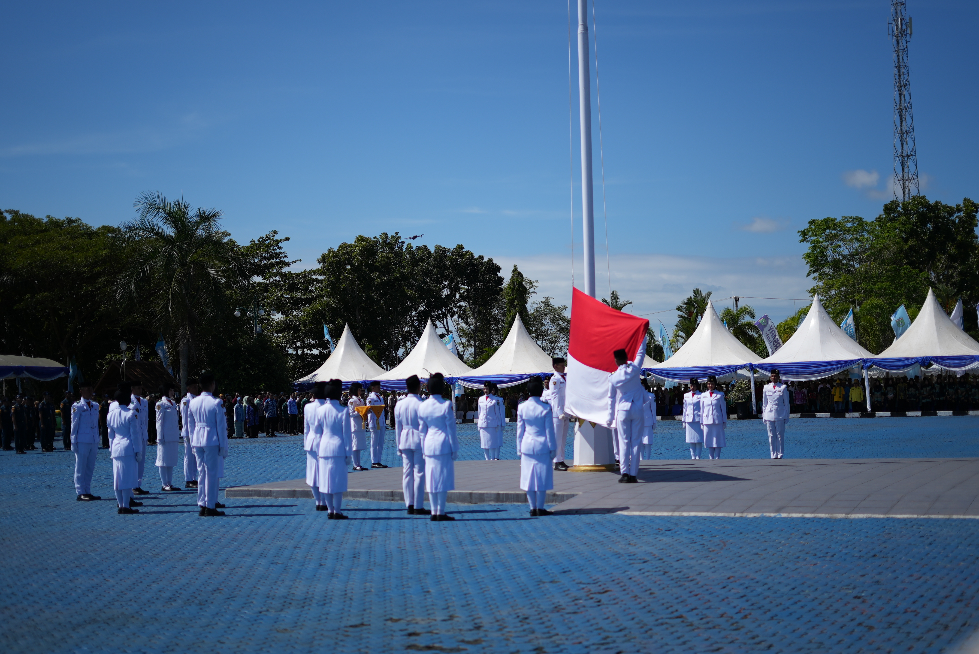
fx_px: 1360
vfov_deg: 27.0
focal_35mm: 50
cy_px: 327
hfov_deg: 39.6
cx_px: 490
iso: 80
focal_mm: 50
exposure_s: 1/8000
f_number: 1.8
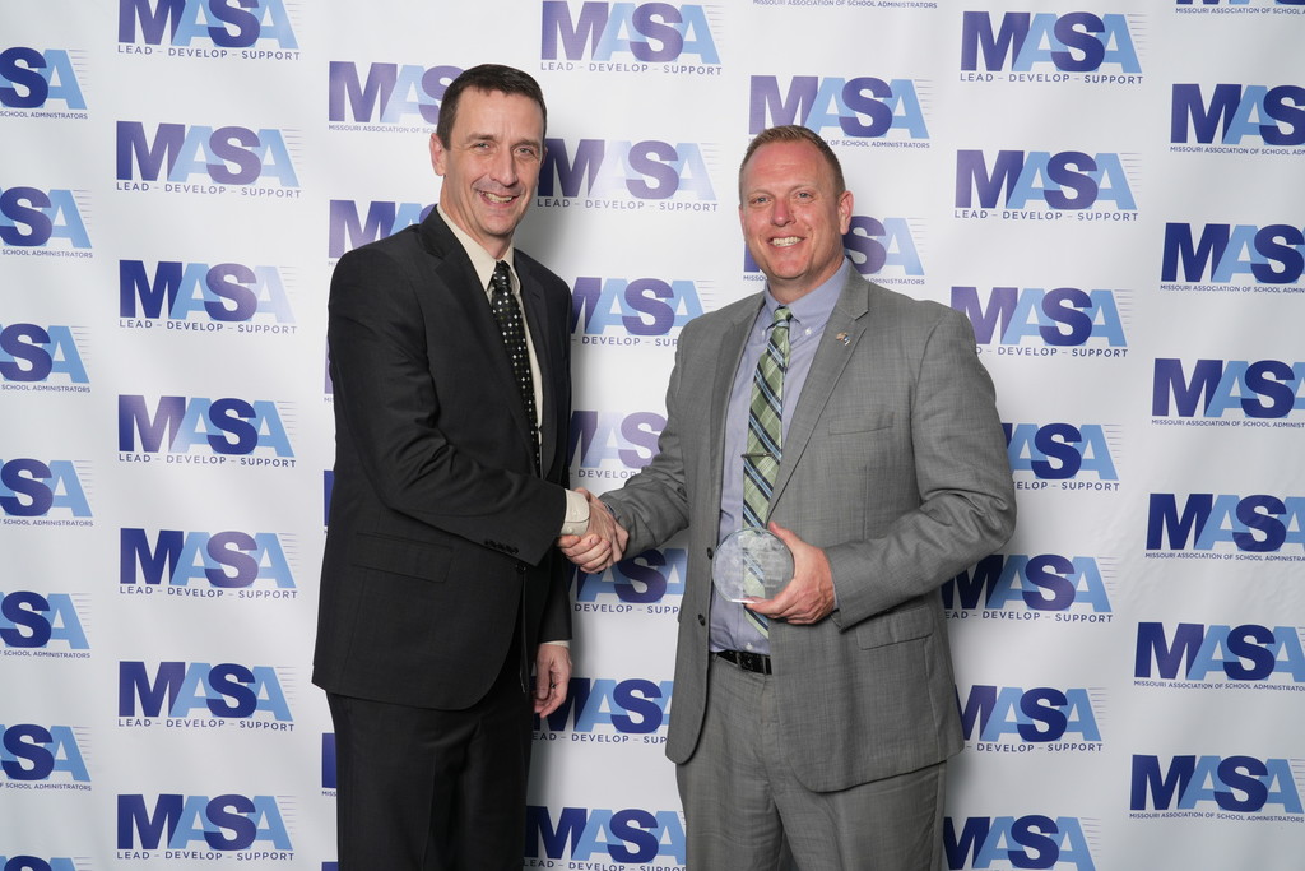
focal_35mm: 41
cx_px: 652
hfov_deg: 47.4
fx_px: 1486
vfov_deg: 32.6
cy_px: 436
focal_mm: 41
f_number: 11
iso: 250
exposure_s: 1/60
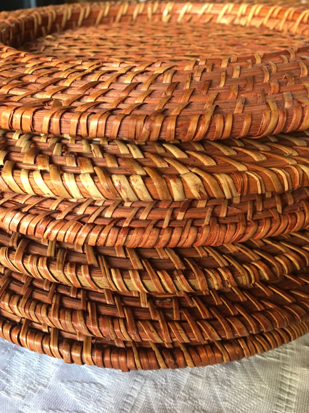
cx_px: 154
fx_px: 345
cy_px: 206
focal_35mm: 29
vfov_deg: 61.7
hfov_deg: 48.2
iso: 160
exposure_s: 1/33
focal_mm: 4.15
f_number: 2.2
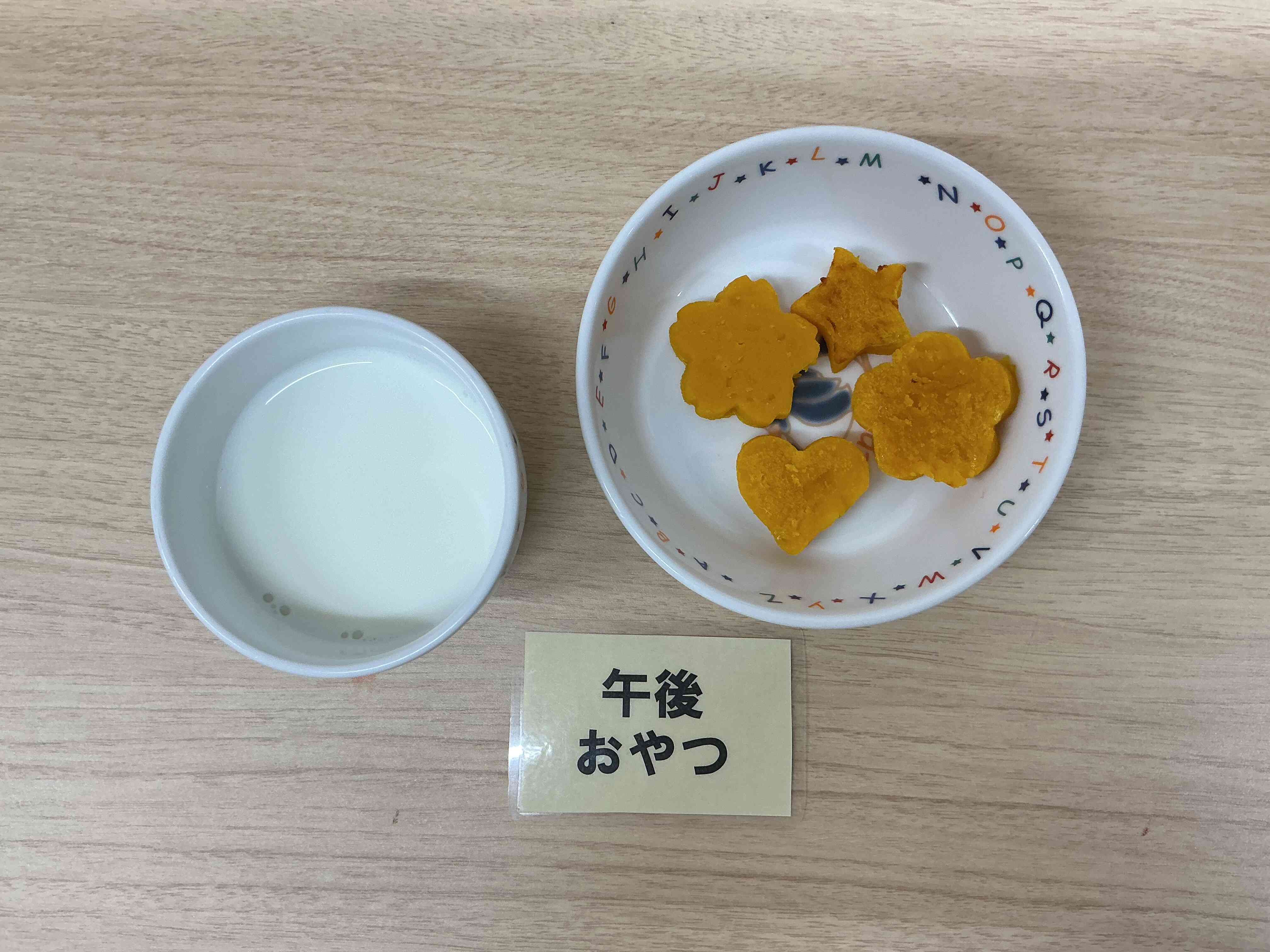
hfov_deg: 61.7
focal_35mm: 29
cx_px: 635
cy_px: 476
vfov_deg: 48.2
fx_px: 1064
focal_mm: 3
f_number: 1.8
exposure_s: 1/60
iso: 64
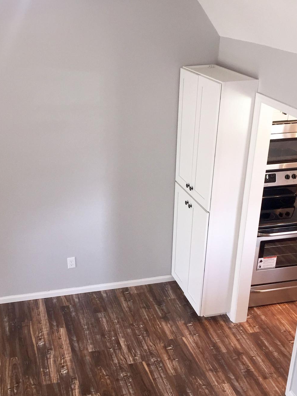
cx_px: 113
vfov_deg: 42.9
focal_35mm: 44
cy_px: 223
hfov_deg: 32.7
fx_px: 503
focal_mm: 4.15
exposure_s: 1/30
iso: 64
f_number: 2.2
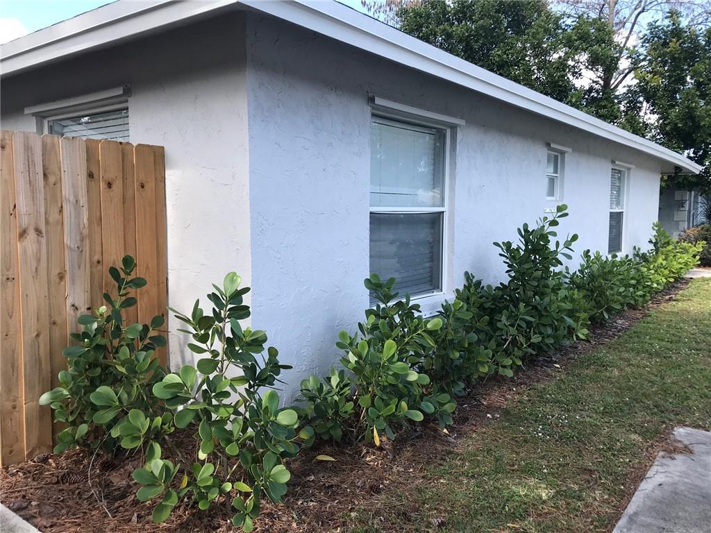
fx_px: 575
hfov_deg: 63.4
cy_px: 266
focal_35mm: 28
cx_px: 356
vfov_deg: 49.7
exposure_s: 1/563
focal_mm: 3.99
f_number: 1.8
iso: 20
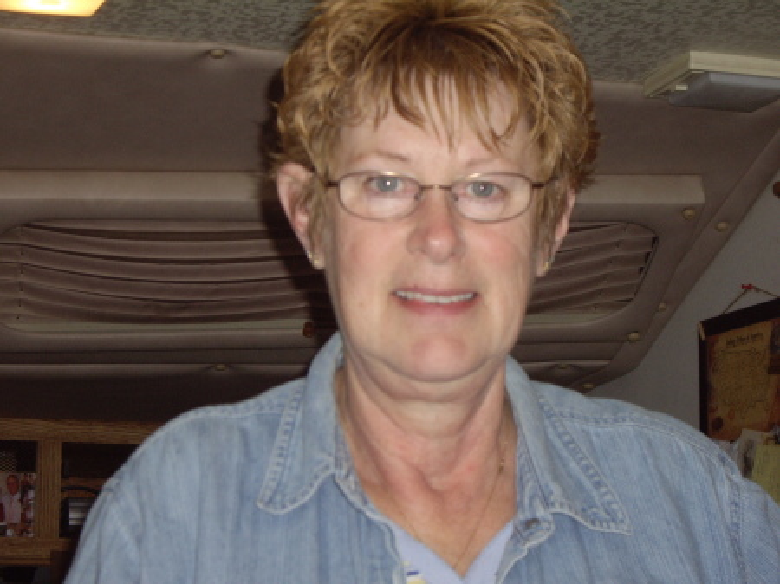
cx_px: 390
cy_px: 292
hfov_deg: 17.3
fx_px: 2567
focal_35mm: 114
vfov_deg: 13.0
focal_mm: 23.7
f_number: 5.4
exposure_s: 1/125
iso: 200
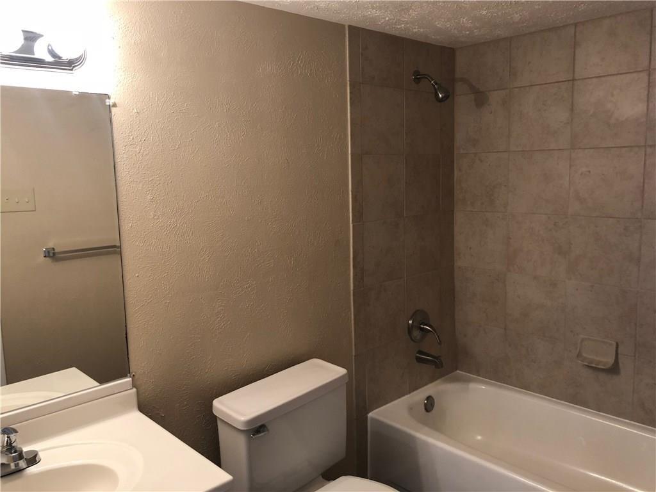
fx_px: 531
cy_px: 246
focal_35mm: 28
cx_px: 328
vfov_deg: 49.7
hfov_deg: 63.4
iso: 40
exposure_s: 1/20
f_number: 1.8
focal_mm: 3.99
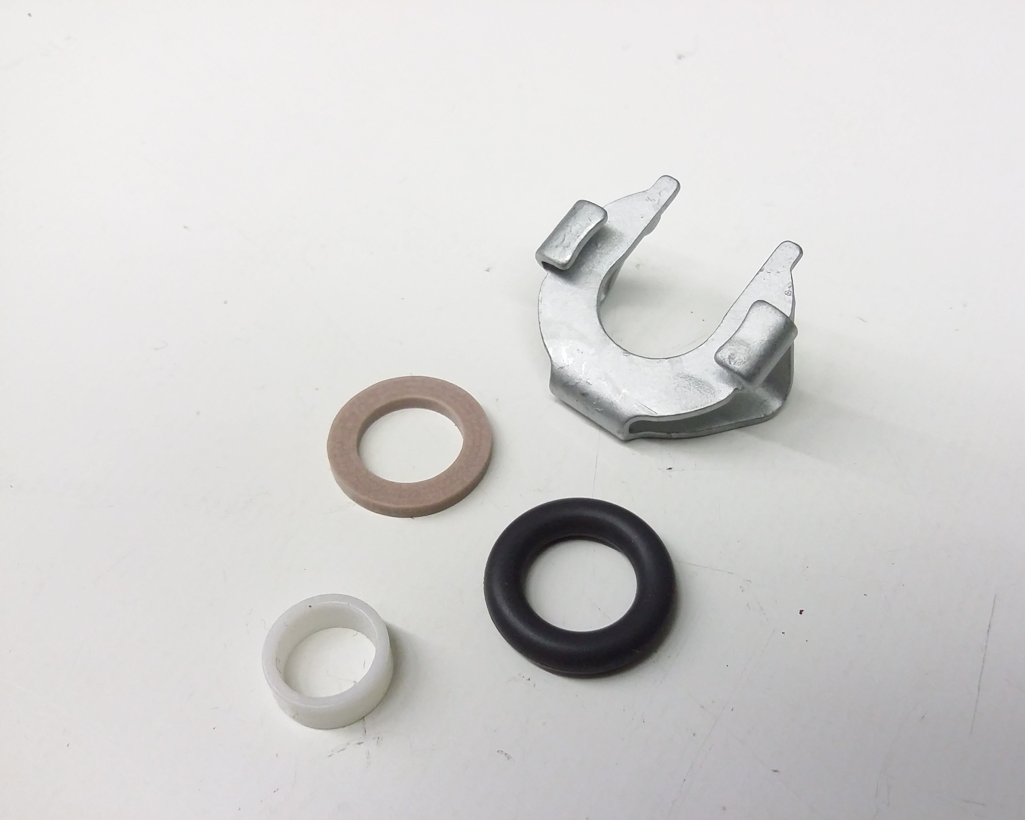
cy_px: 418
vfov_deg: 43.4
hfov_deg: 52.8
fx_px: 1031
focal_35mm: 34
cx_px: 555
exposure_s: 1/15
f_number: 2.4
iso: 200
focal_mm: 3.4
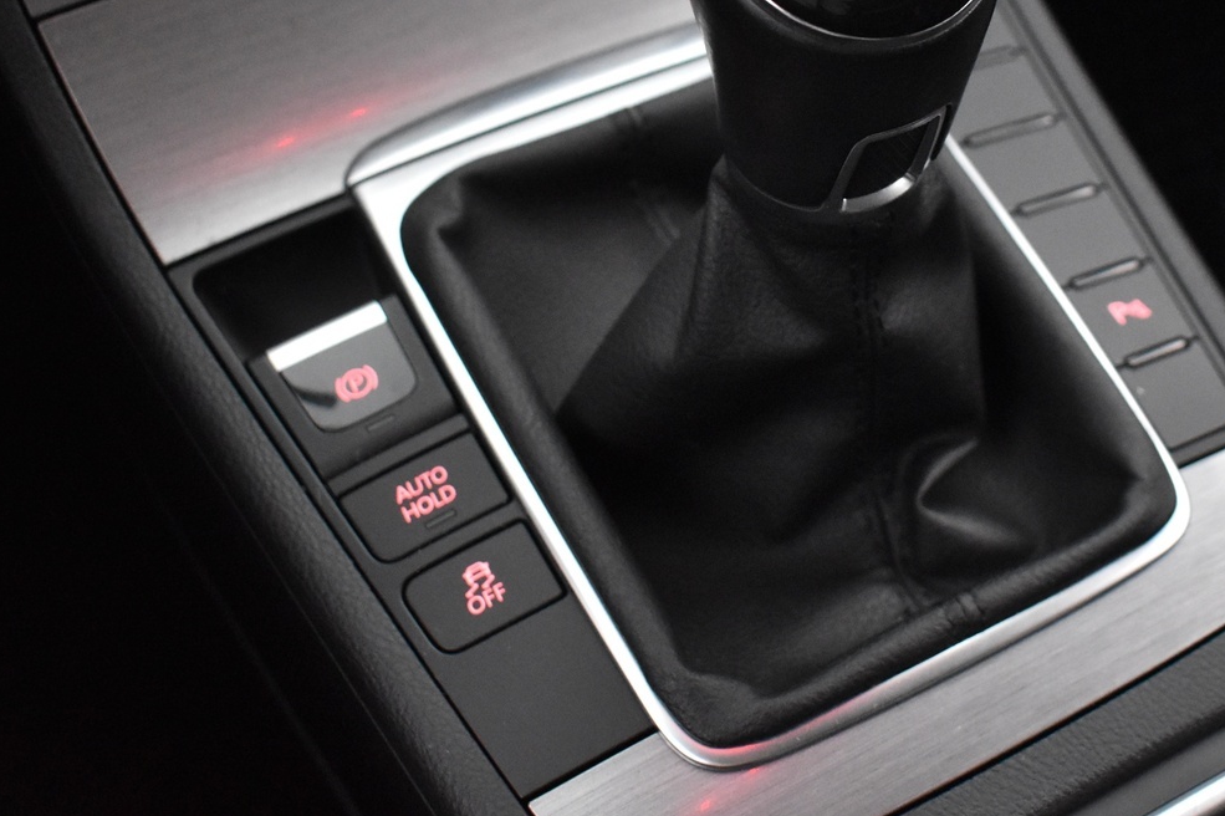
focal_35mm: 52
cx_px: 792
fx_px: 1763
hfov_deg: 38.0
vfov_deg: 25.7
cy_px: 192
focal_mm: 21
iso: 3200
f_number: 3.8
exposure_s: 1/30
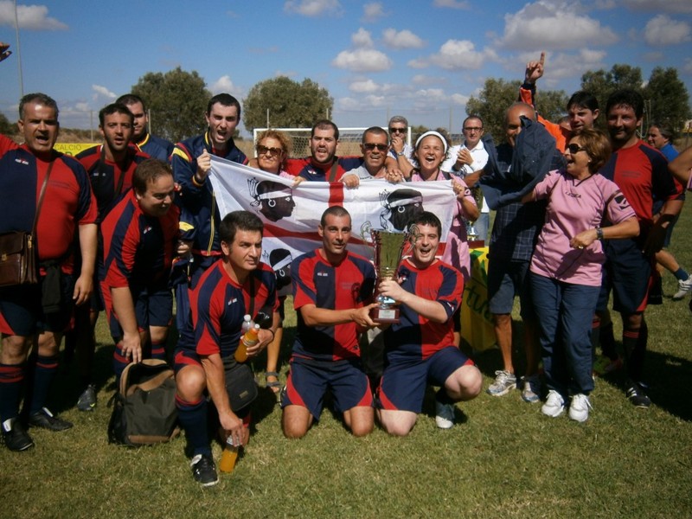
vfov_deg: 39.7
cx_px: 346
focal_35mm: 36
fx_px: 720
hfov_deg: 51.4
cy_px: 260
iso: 80
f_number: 3.1
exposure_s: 1/2000
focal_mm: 6.4
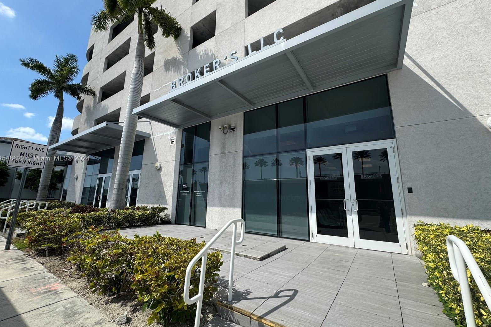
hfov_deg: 100.4
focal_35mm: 15
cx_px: 242
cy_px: 159
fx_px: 205
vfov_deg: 77.3
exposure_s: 1/1709
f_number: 2.2
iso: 50
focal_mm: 2.22
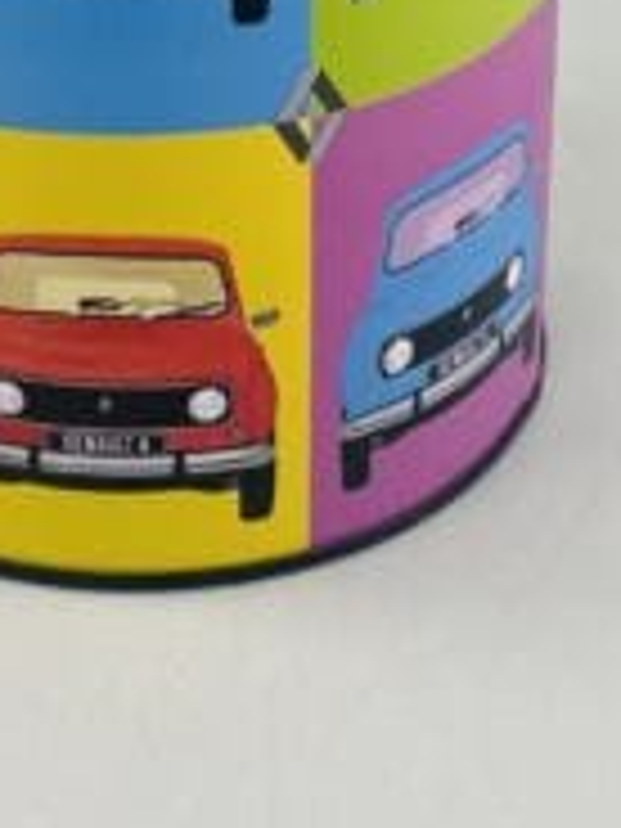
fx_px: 2248
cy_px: -187
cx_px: 176
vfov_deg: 19.5
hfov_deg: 15.7
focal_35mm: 94
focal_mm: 4.25
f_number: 1.8
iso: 50
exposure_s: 1/121
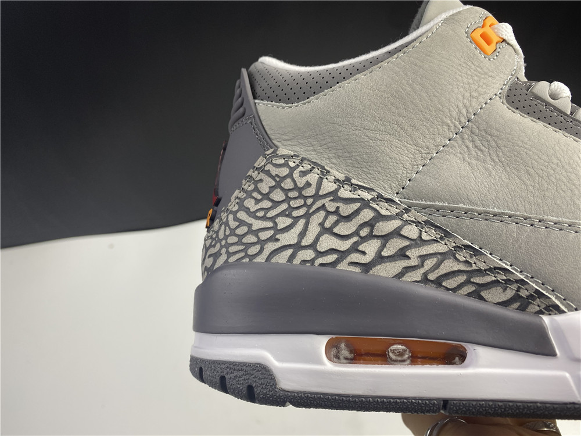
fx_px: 436
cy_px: 218
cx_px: 290
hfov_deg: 67.3
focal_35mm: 26
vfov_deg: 53.1
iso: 64
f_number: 1.8
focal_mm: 4.25
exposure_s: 1/100
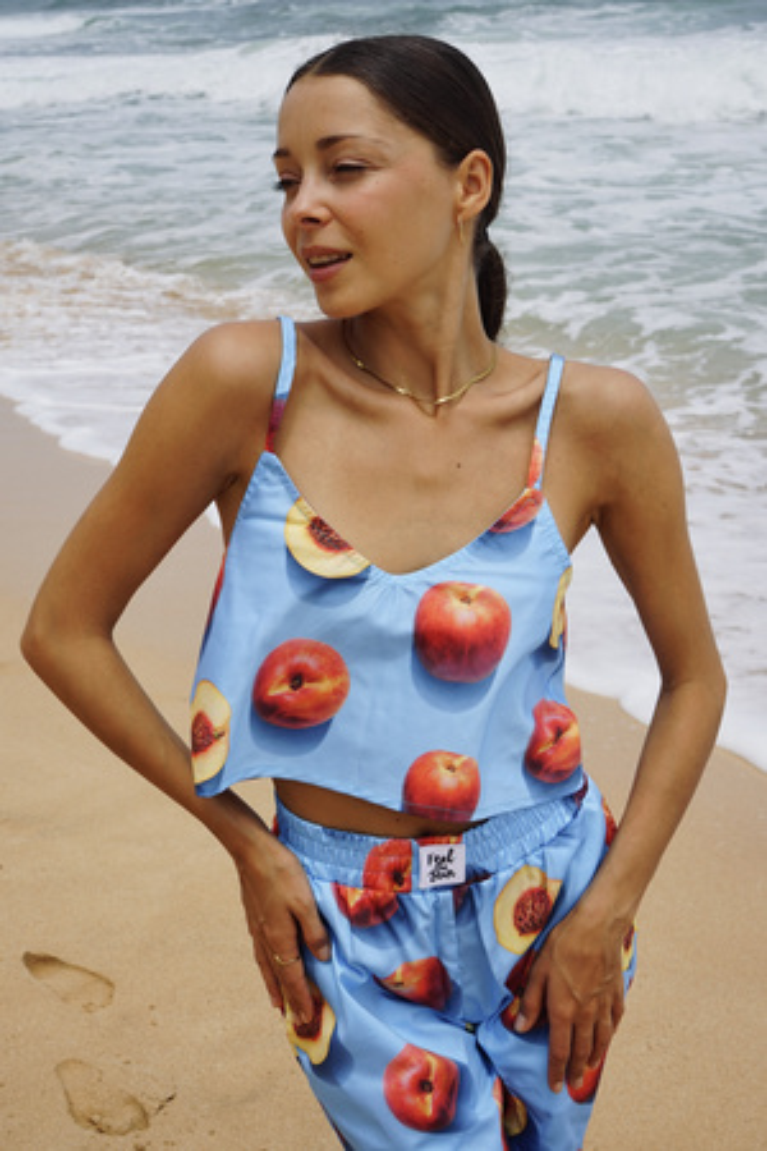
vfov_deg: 46.4
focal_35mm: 42
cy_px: 576
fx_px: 1342
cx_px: 384
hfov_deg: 31.9
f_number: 11
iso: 100
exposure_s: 1/250
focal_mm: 42
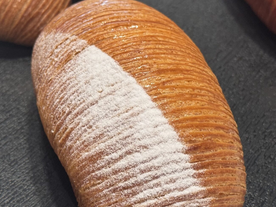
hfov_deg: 20.9
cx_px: 136
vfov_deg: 15.7
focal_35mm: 94
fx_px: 749
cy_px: 115
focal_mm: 6.76
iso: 125
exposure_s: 1/50
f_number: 1.78
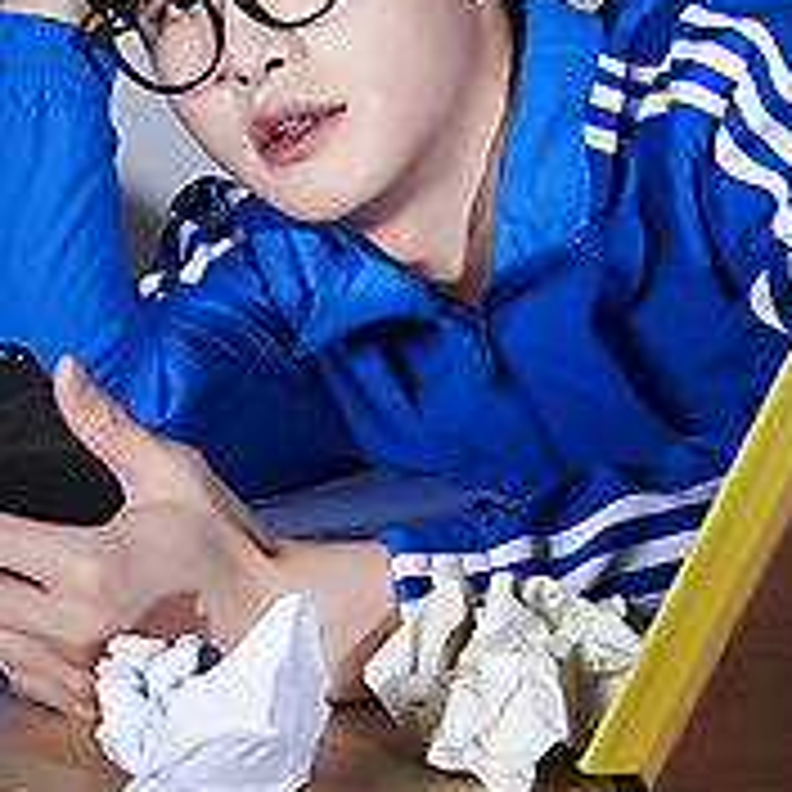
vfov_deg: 12.8
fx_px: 3495
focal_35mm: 135
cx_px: 304
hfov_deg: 12.9
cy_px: 50
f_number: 16
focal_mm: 70
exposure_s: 1/125
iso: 100
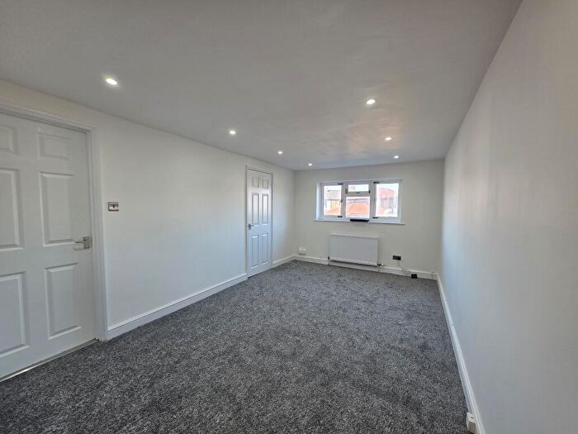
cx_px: 289
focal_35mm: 13
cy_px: 217
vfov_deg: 89.9
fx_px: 217
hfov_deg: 106.2
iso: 80
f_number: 1.9
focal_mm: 2.2
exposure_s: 1/100
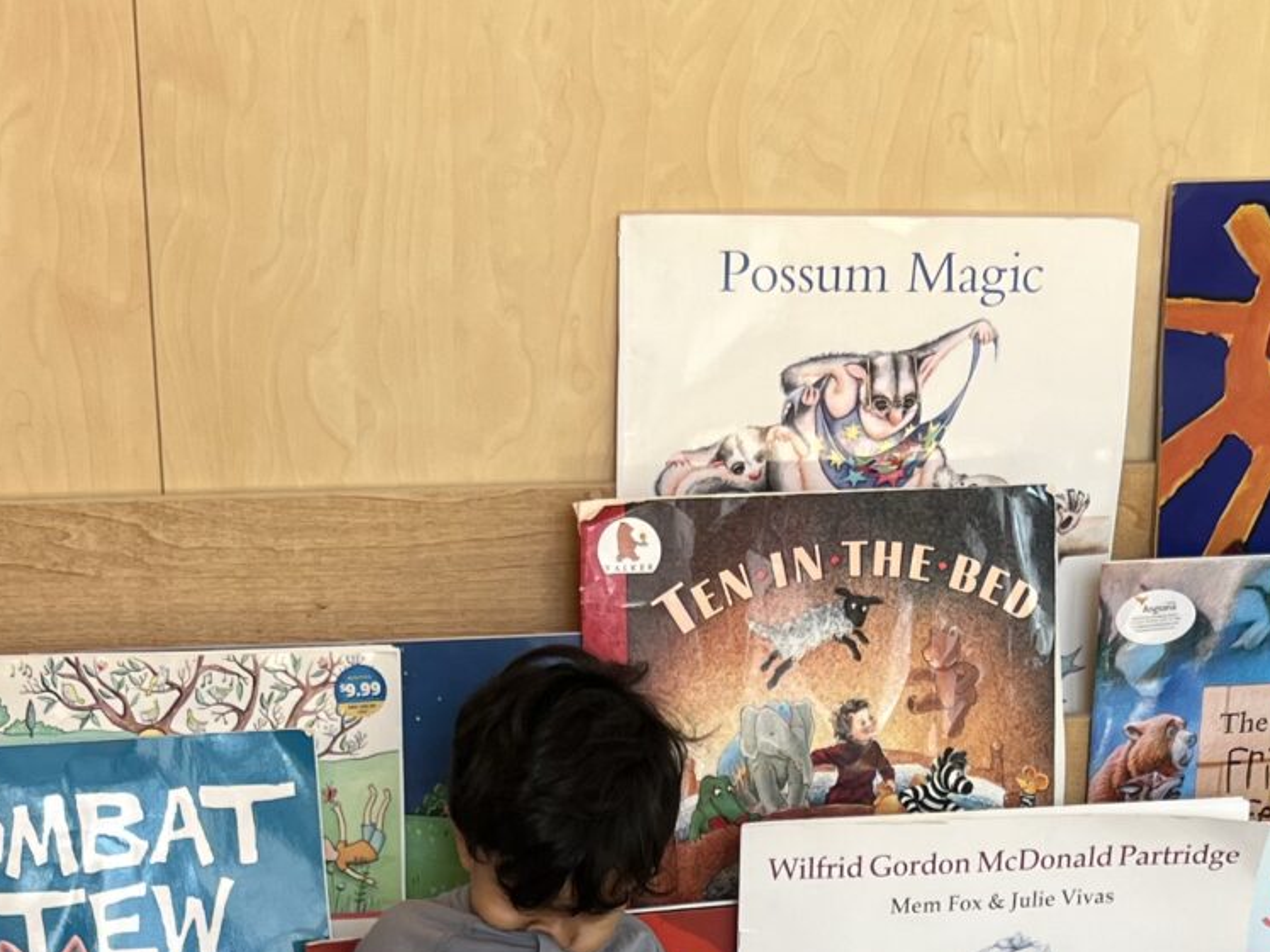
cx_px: 694
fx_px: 3265
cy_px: 1302
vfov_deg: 15.6
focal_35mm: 89
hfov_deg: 22.0
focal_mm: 5.7
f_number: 1.5
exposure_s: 1/121
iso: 40
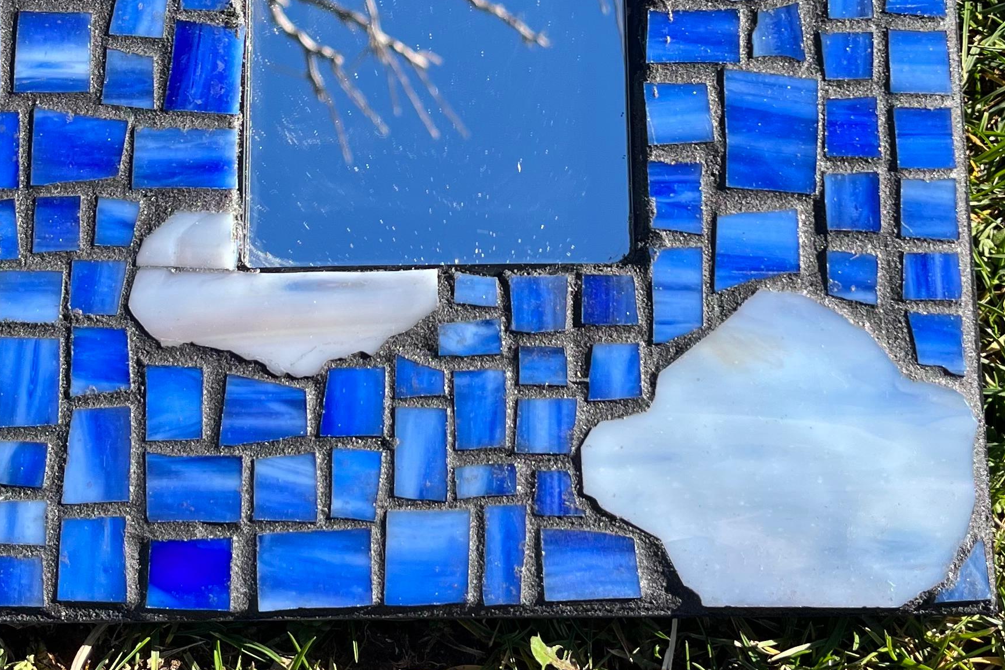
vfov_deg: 21.0
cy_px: 34
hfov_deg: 31.9
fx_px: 1759
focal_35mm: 63
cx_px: 443
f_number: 1.6
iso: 50
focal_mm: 5.1
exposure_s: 1/1325
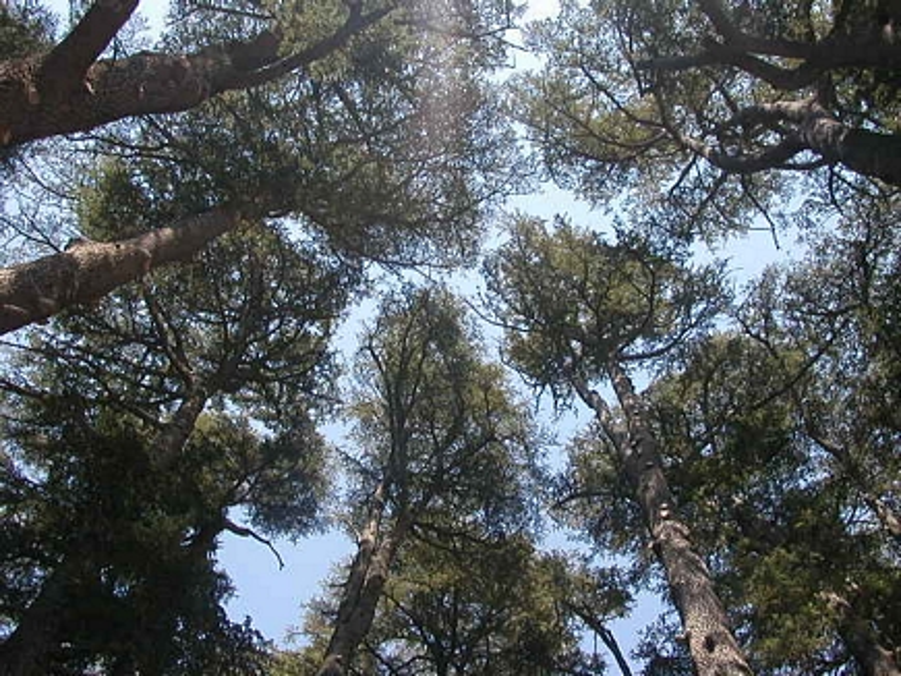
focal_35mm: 37
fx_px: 963
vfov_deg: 38.6
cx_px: 450
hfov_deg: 50.2
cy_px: 338
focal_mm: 5.6
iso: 100
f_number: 4.5
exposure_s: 1/192
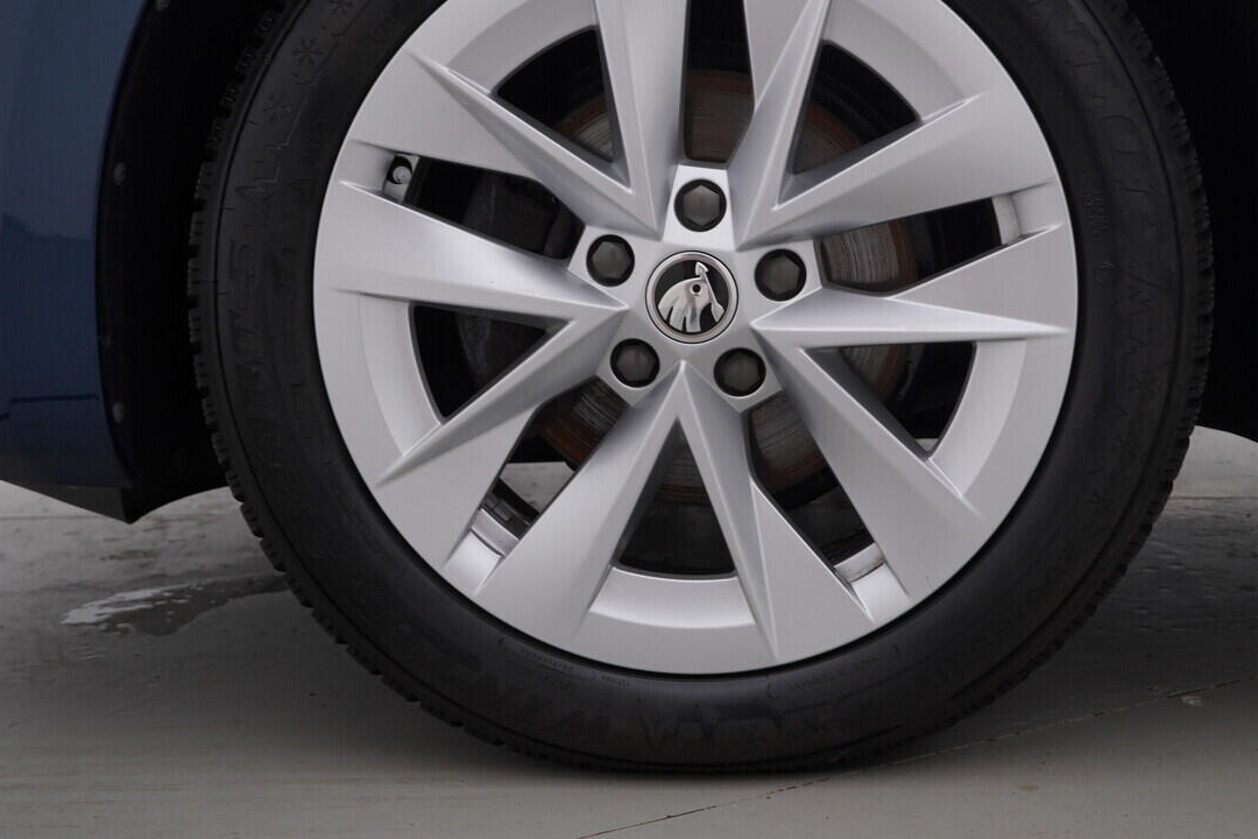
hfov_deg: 41.0
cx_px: 711
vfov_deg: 27.9
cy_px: 289
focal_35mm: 48
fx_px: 1677
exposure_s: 1/125
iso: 125
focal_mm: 24
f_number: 5
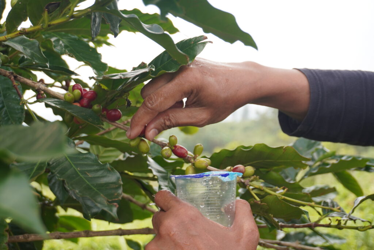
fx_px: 577
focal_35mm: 56
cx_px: 187
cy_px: 125
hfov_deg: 35.9
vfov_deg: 24.4
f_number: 5.6
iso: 100
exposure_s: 1/160
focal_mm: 37
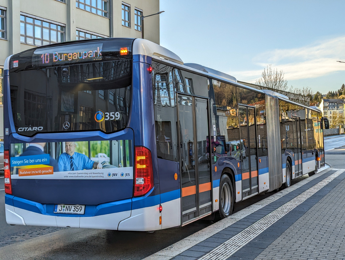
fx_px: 479
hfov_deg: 39.6
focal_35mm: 48
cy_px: 130
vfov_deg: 30.3
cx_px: 172
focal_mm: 6.81
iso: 43
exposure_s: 1/737
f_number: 1.85
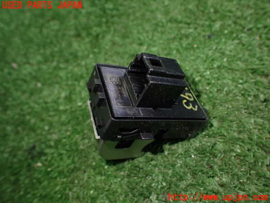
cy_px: 102
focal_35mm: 30
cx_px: 135
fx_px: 234
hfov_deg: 60.0
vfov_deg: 46.8
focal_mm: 5.4
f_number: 2.3
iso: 500
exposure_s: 1/125
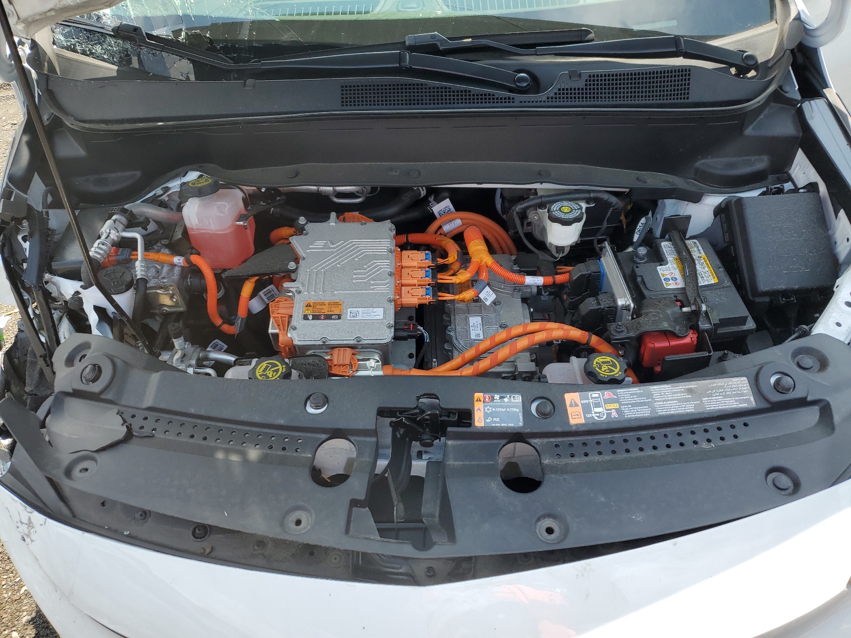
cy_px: 319
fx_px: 639
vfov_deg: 53.1
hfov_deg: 67.3
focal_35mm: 26
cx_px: 426
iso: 50
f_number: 1.5
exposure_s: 1/1111
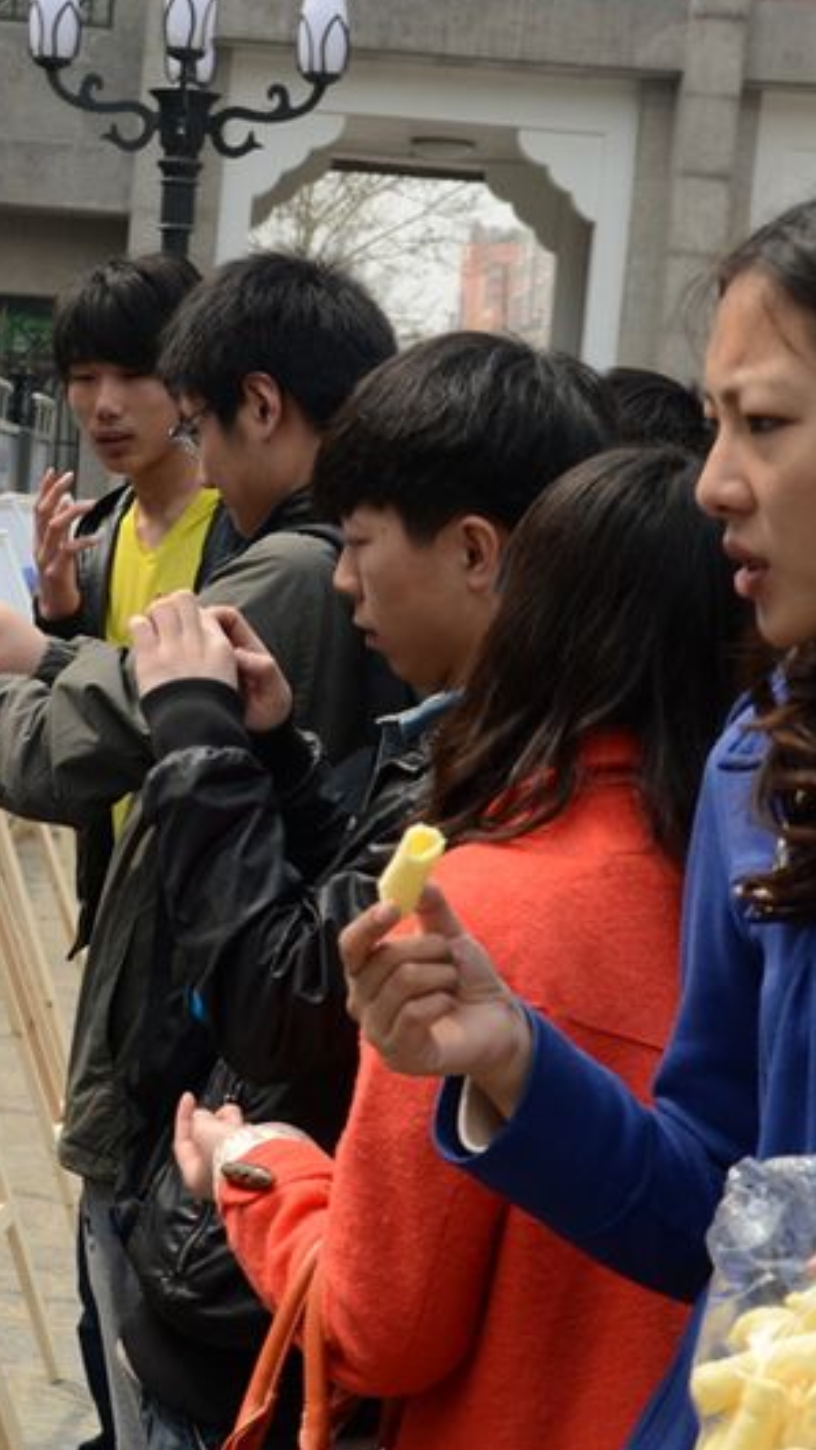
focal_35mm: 85
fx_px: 3267
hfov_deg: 14.1
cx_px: 145
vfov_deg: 25.0
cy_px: 750
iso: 100
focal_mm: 32
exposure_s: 1/320
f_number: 5.6
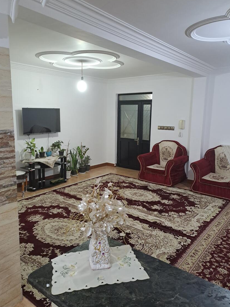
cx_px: 112
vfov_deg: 65.3
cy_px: 149
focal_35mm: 27
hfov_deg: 51.3
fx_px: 239
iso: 320
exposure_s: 1/50
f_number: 1.8
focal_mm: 4.65
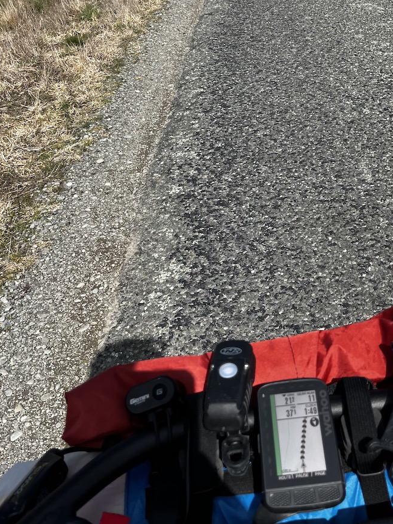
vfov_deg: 46.8
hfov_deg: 36.4
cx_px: 264
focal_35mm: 39
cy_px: 157
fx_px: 591
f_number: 1.6
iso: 50
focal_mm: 5.1
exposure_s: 1/3876
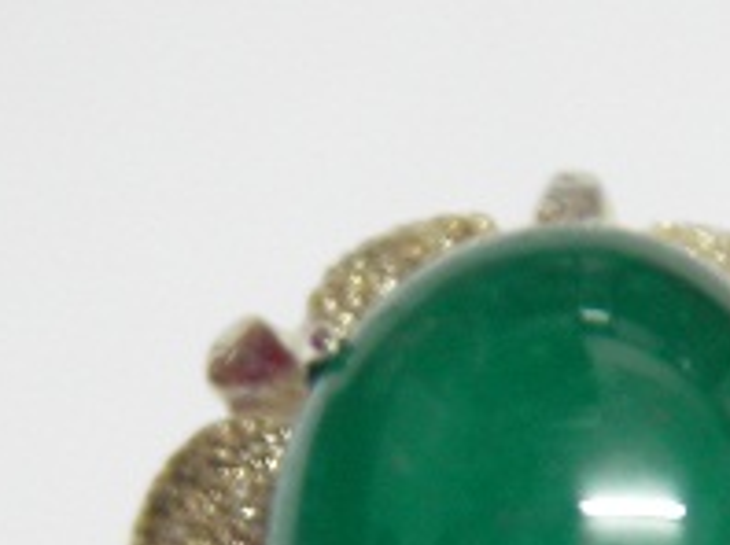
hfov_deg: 10.5
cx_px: 516
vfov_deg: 7.8
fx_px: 3960
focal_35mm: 188
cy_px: 639
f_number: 3.8
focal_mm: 12
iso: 138
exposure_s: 1/2
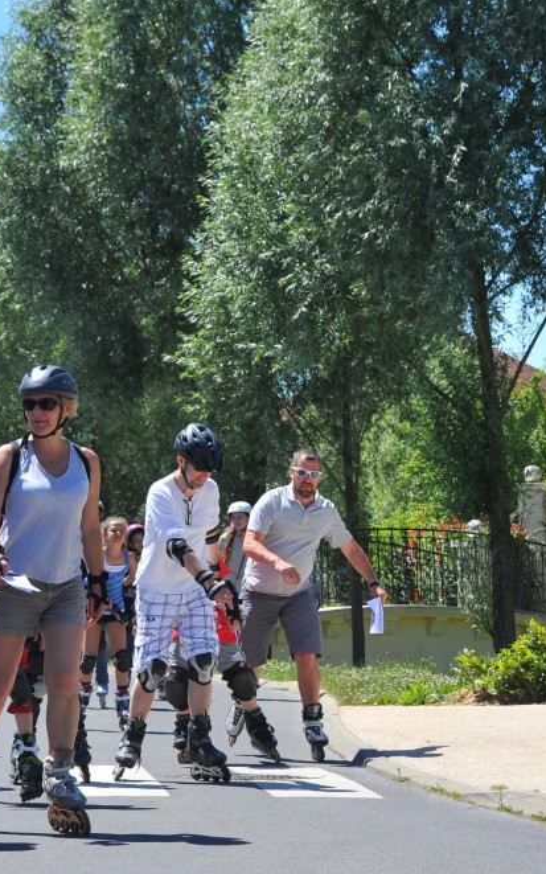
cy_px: 436
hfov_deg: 8.7
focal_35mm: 151
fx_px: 3596
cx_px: 283
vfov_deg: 13.9
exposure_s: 1/400
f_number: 10
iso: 400
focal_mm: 98
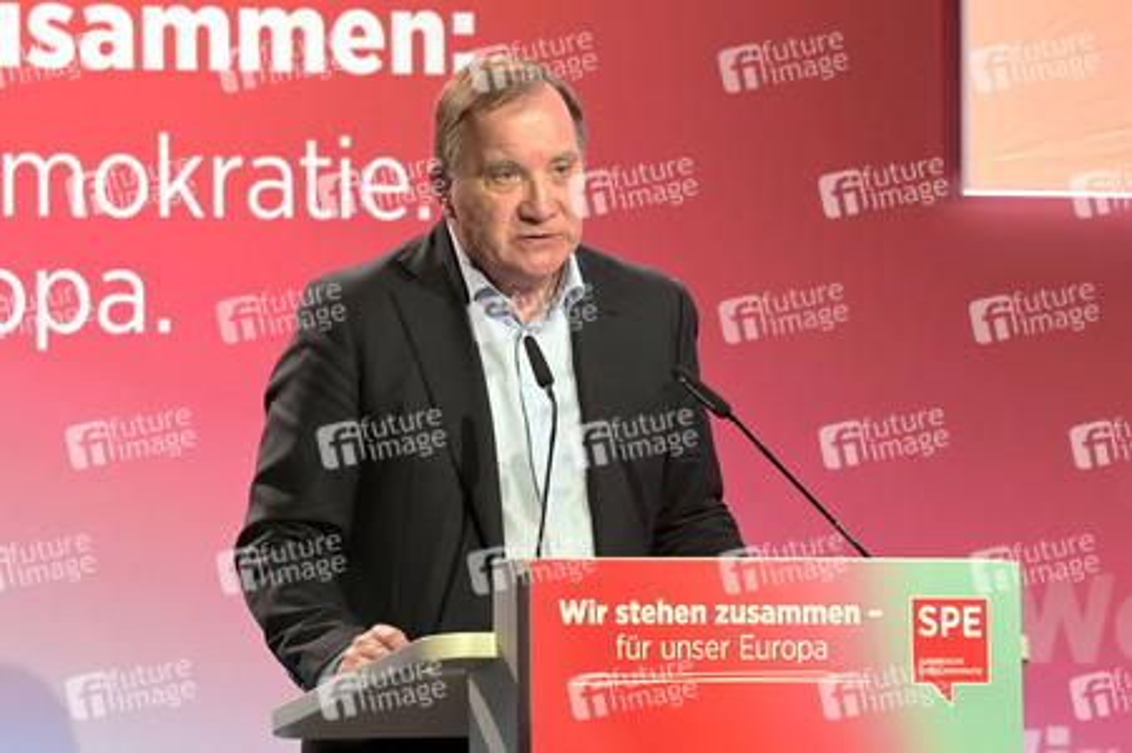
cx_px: 566
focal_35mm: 200
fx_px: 6284
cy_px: 376
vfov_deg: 6.9
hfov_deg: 10.3
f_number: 5.6
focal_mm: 200
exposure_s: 1/200
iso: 10000
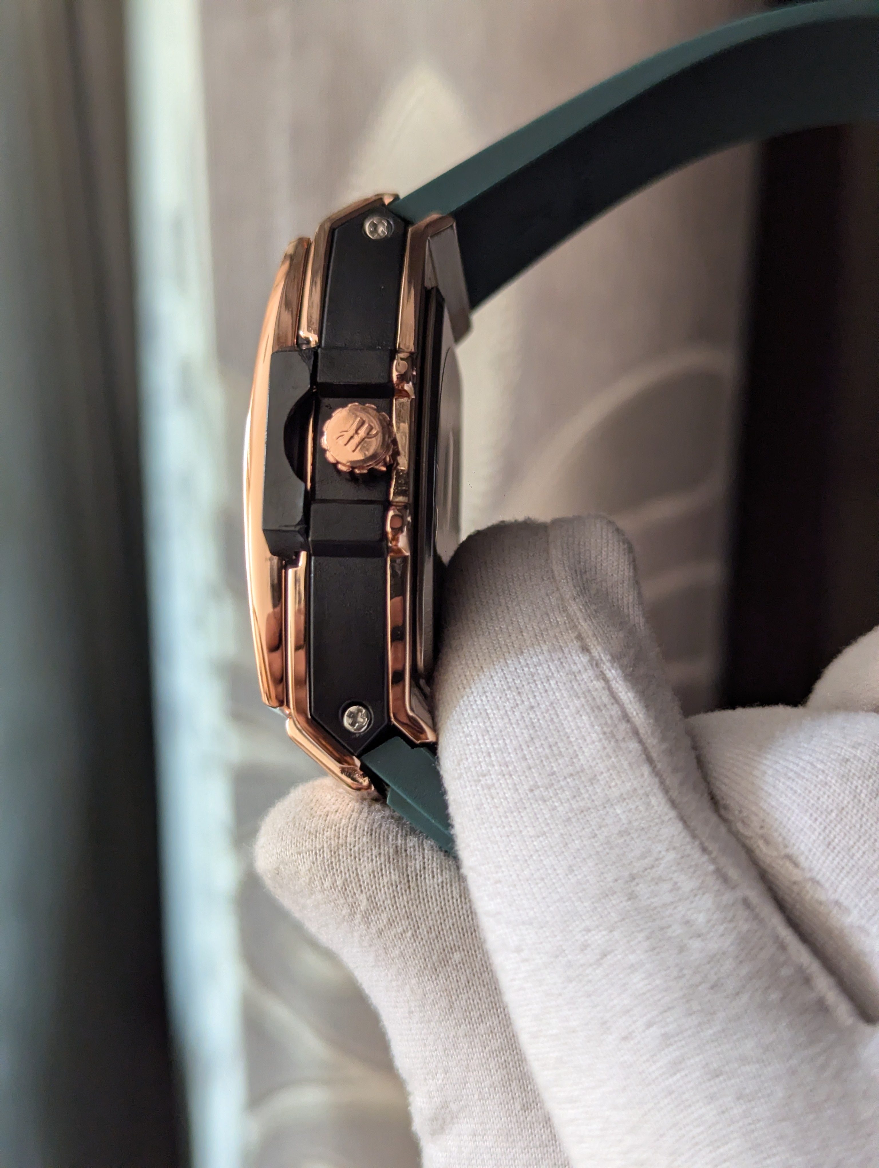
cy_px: 584
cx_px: 440
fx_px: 1621
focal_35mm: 48
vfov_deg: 39.6
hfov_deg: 30.3
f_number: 1.85
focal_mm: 6.81
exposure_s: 1/372
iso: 329
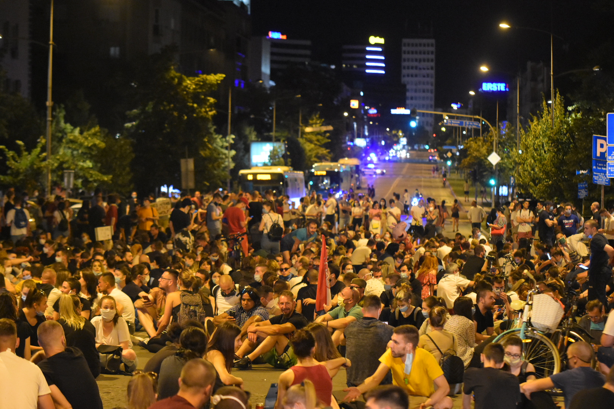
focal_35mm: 129
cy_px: 204
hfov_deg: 15.9
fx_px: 2200
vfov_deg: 10.6
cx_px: 307
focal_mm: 86
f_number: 2.8
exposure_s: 1/100
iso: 4000
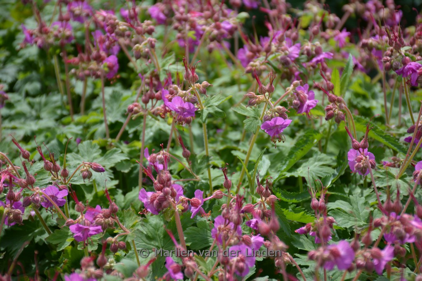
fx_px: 1671
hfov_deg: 14.4
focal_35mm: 142
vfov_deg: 9.6
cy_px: 140
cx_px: 211
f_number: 6.3
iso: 200
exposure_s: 1/640
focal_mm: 95
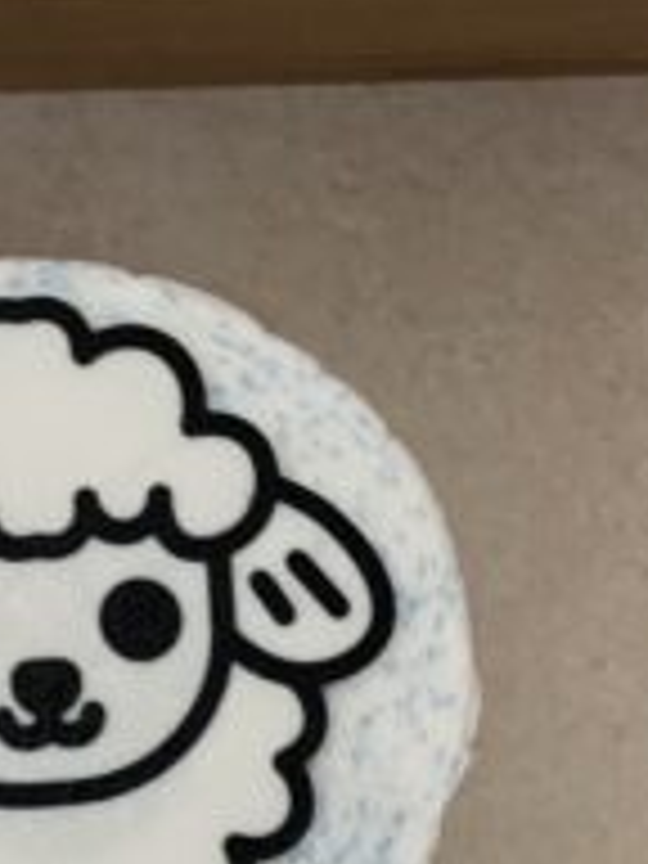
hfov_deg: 12.5
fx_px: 2920
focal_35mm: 117
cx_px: 4
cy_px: 657
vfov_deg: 16.7
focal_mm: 6
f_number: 2
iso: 500
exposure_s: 1/23
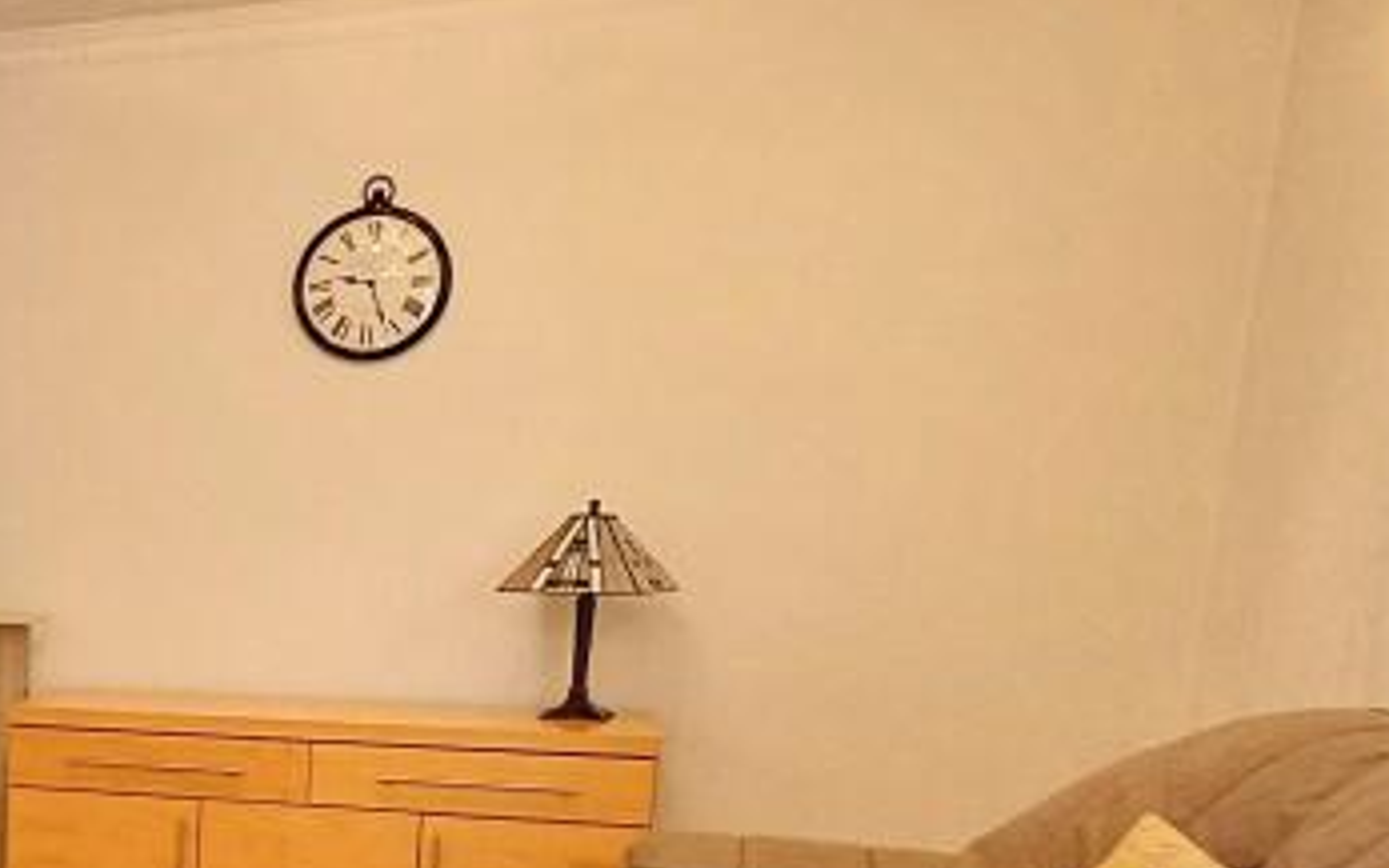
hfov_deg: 32.8
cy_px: 864
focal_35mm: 50
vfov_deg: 24.7
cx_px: -296
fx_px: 1893
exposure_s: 1/50
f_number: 2.2
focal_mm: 1.64
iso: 100
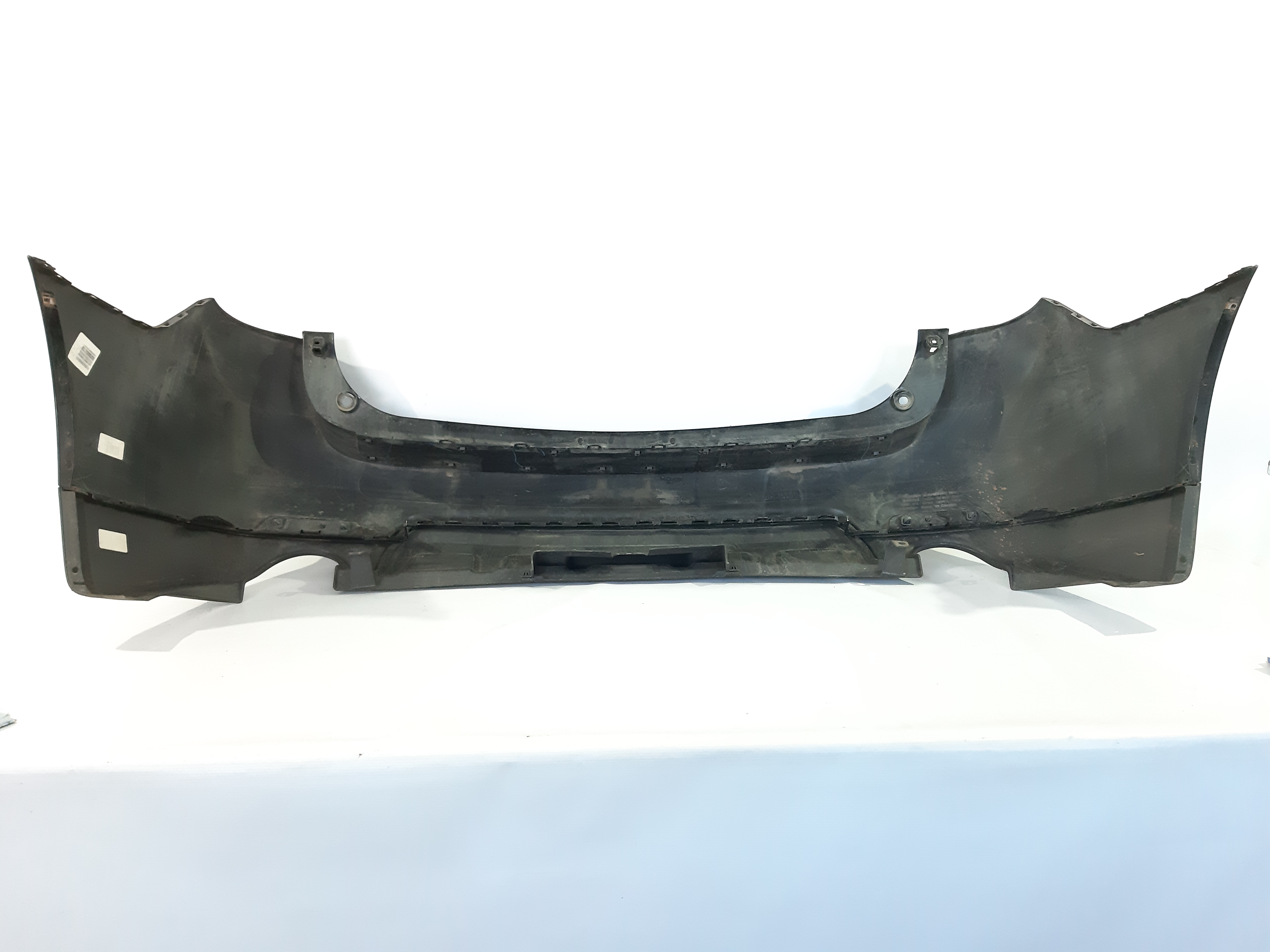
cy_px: 476
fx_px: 991
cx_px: 635
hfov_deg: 65.3
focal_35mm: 27
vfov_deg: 51.4
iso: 250
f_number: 1.7
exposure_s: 1/50
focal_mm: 3.93
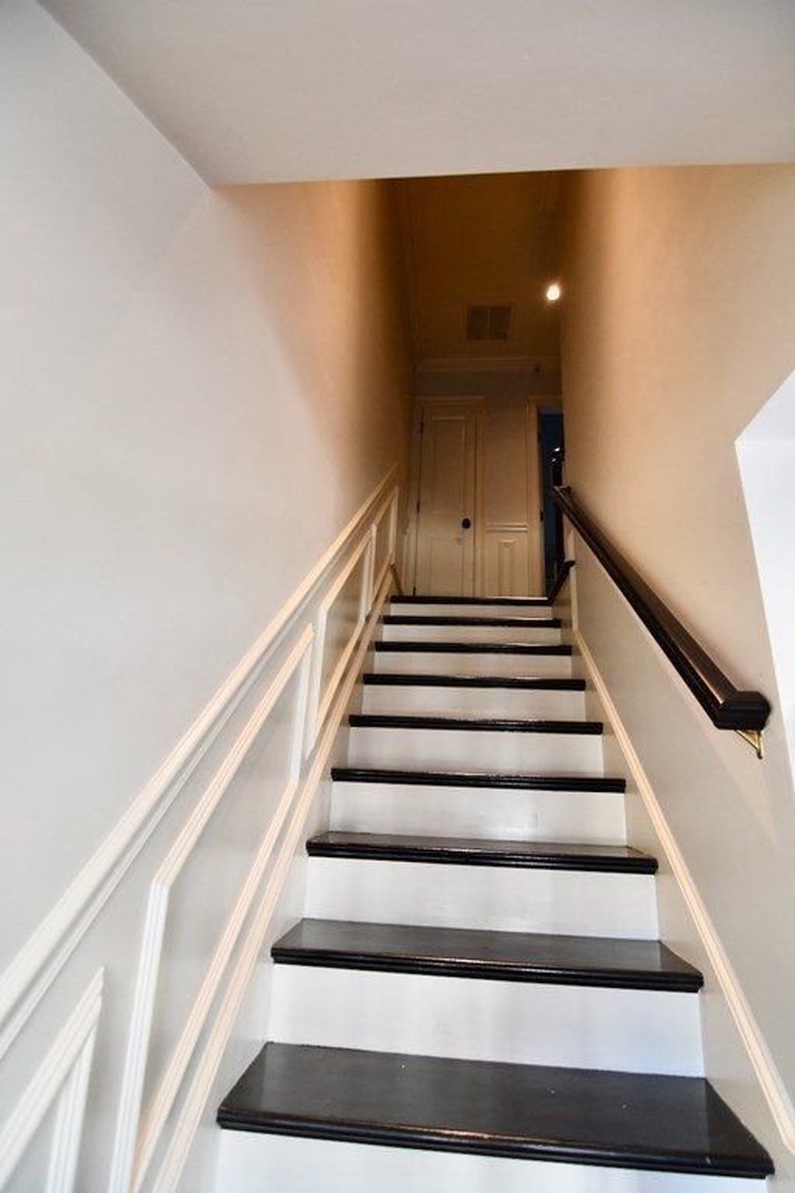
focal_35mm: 16
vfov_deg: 95.0
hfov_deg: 72.1
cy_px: 596
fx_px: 547
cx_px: 398
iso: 800
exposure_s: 1/60
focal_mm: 11
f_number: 4
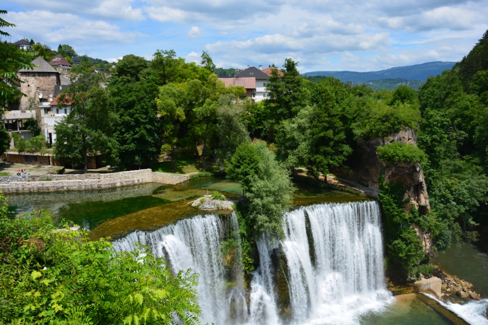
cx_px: 244
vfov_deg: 47.9
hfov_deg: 67.4
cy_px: 162
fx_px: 366
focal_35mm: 27
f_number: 9
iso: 200
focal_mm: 18
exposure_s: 1/320
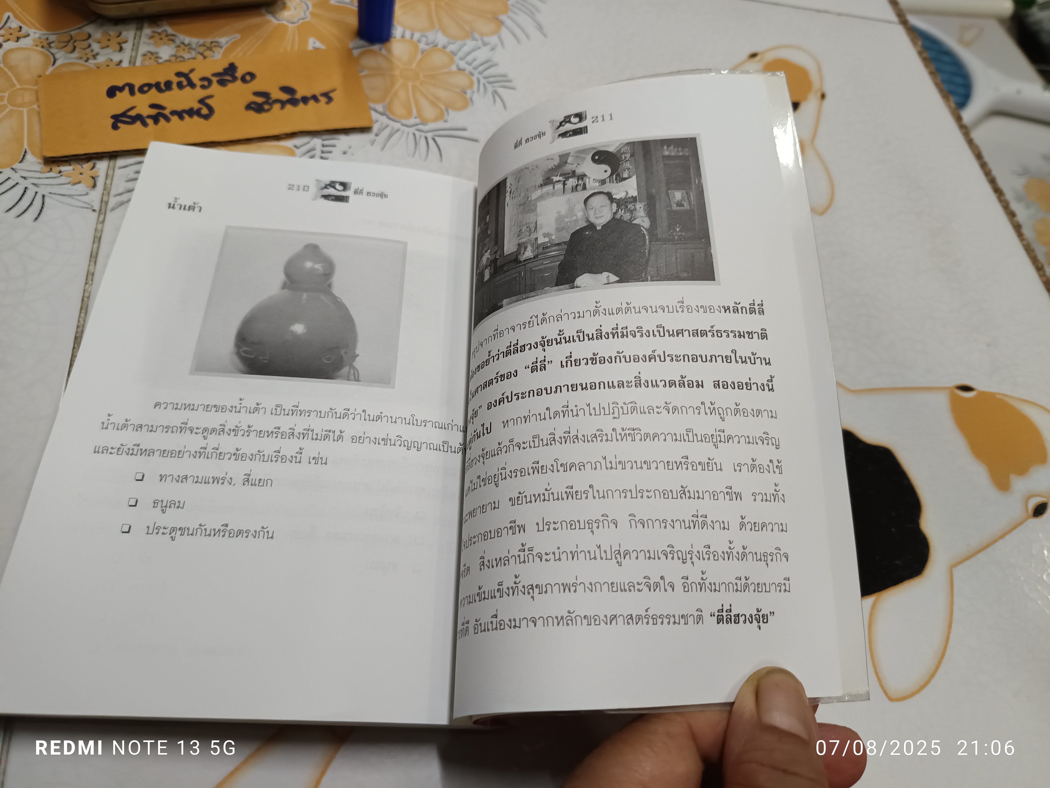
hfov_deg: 71.6
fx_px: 728
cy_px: 394
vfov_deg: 56.8
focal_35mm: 24
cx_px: 525
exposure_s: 1/50
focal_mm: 5.31
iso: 1225
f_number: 1.7
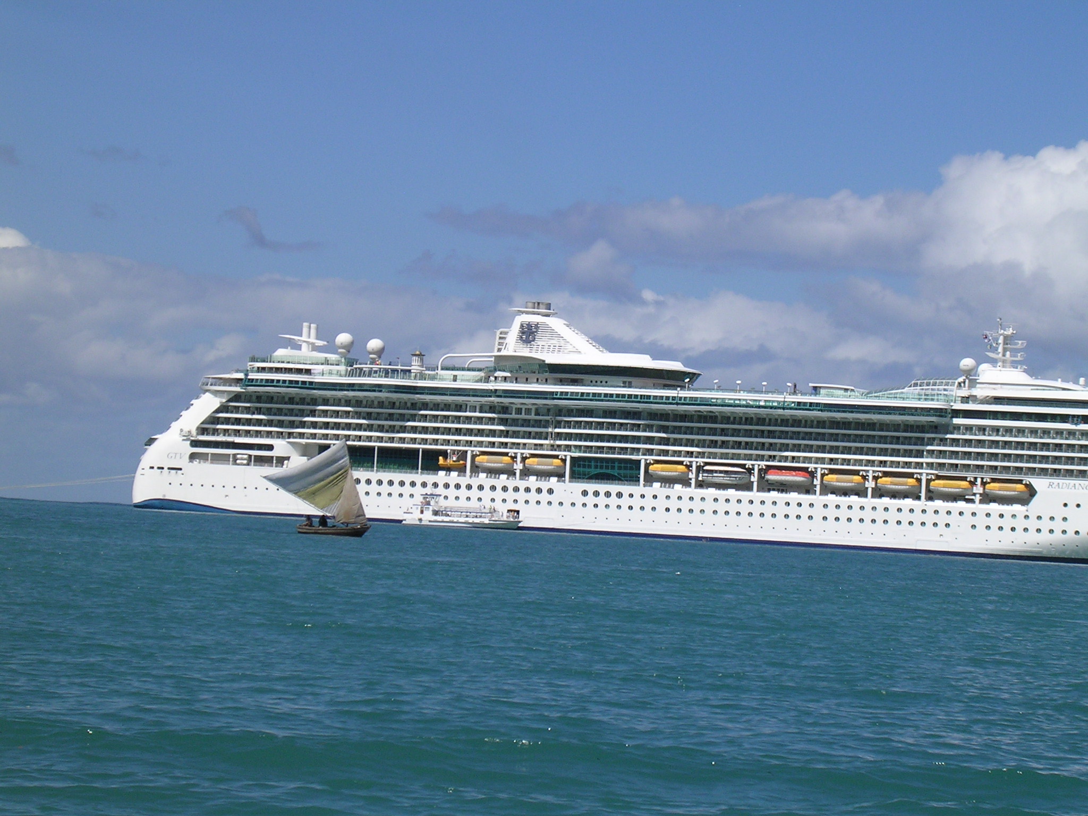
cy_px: 408
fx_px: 3615
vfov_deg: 12.9
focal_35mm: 115
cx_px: 544
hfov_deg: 17.1
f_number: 4.9
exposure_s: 1/804
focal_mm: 17.4
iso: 100
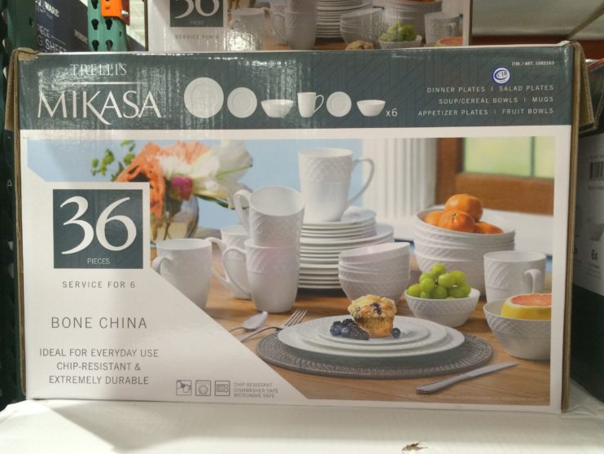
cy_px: 227
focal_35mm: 30
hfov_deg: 59.9
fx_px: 524
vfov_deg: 46.8
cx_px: 307
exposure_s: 1/33
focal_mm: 4.15
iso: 250
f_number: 2.2
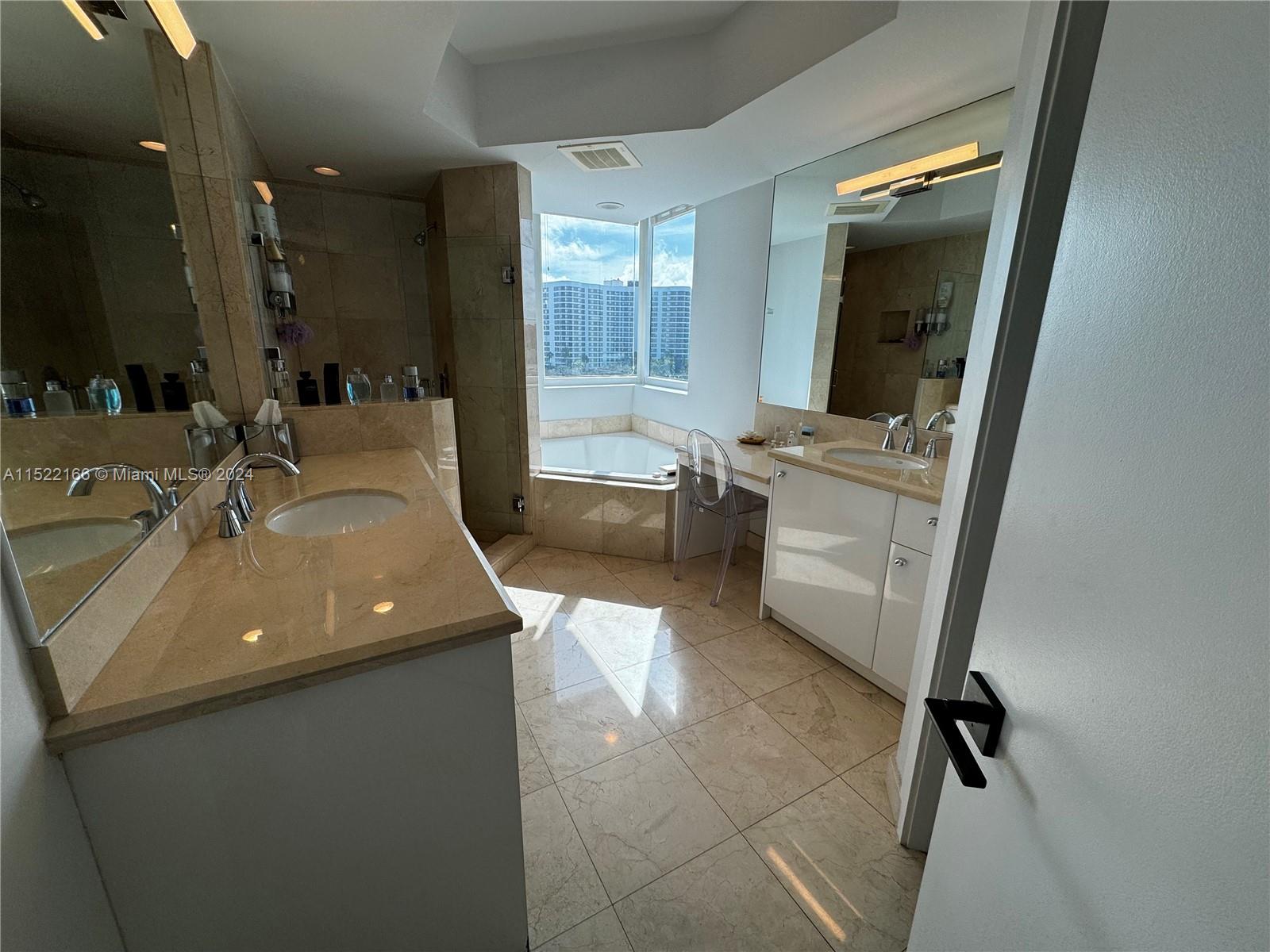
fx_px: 514
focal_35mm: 14
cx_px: 635
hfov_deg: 102.1
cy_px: 476
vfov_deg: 85.7
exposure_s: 1/720
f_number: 2.2
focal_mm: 2.22
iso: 40
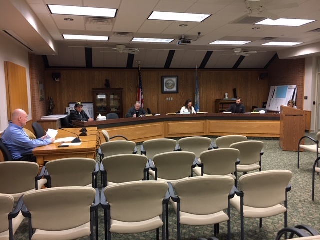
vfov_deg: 48.2
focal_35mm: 29
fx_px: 268
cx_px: 160
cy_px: 120
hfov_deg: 61.7
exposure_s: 1/30
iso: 125
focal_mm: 4.15
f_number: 2.2
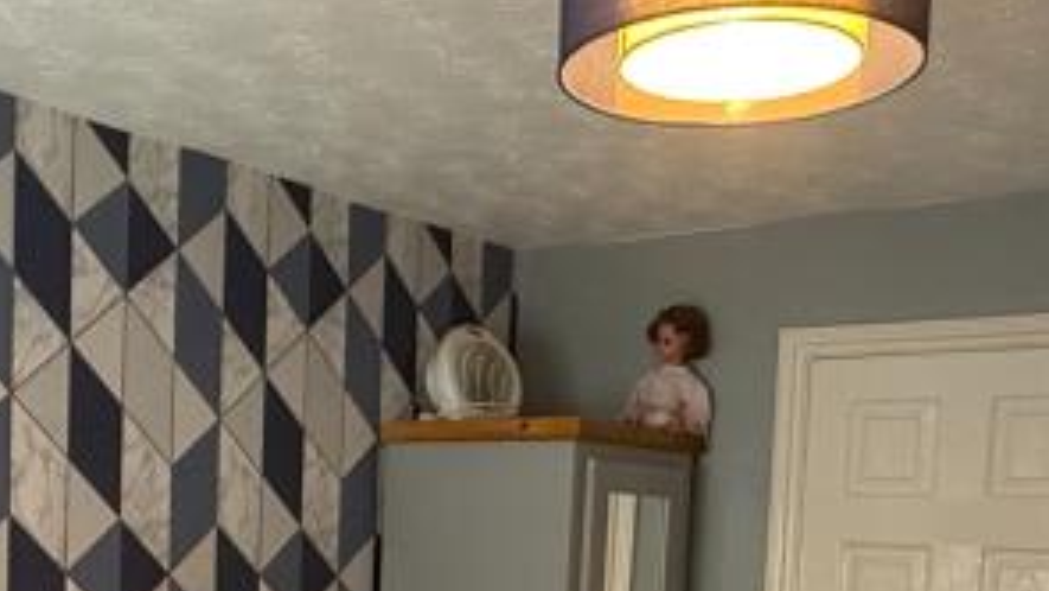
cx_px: 324
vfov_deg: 21.5
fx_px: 1474
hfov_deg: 38.6
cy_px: 648
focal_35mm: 53
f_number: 2.2
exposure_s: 1/50
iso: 500
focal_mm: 2.22
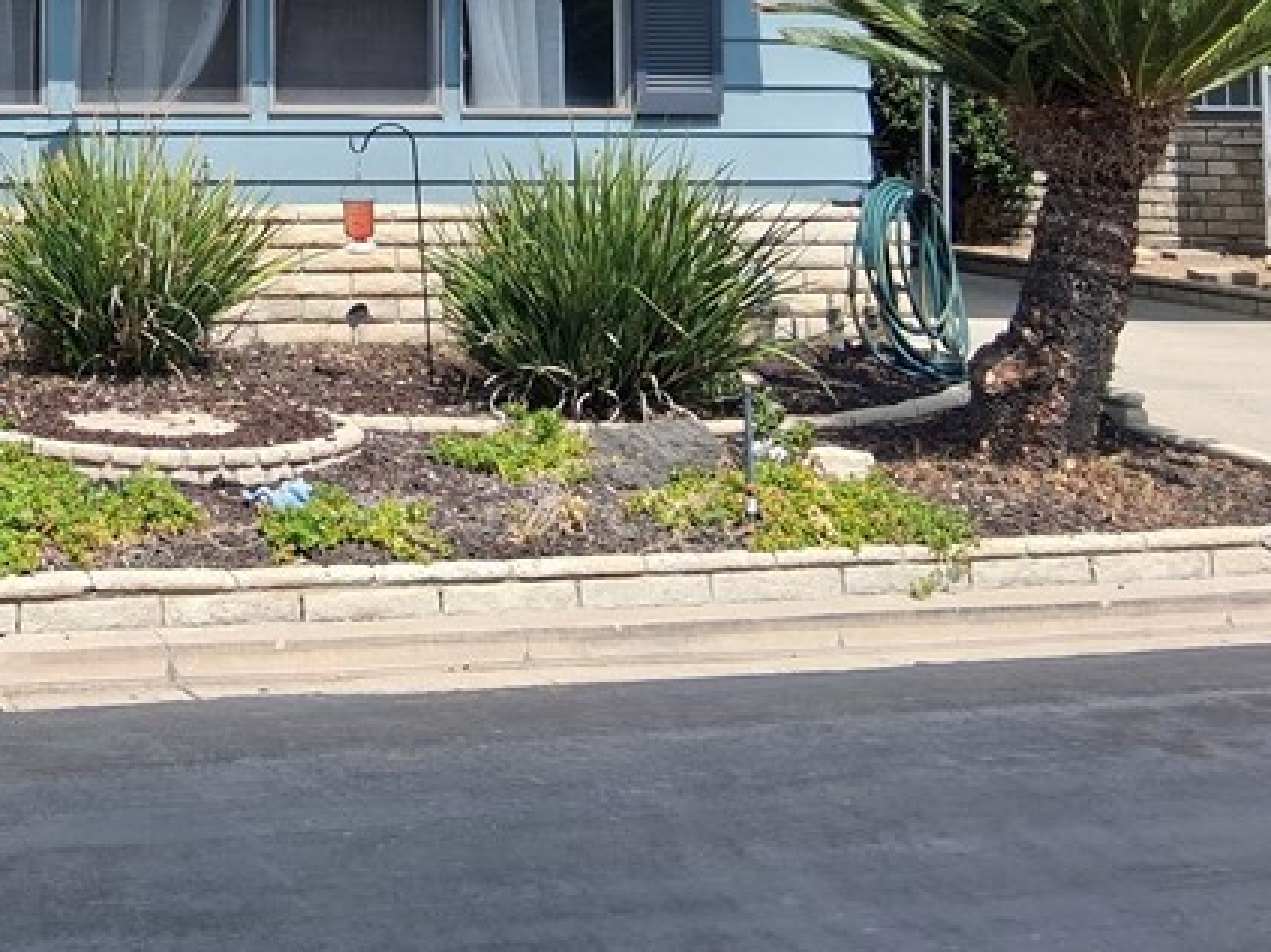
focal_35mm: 63
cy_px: -93
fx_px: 2313
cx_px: -138
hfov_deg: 27.9
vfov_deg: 22.0
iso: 25
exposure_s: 1/609
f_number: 1.8
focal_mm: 3.98
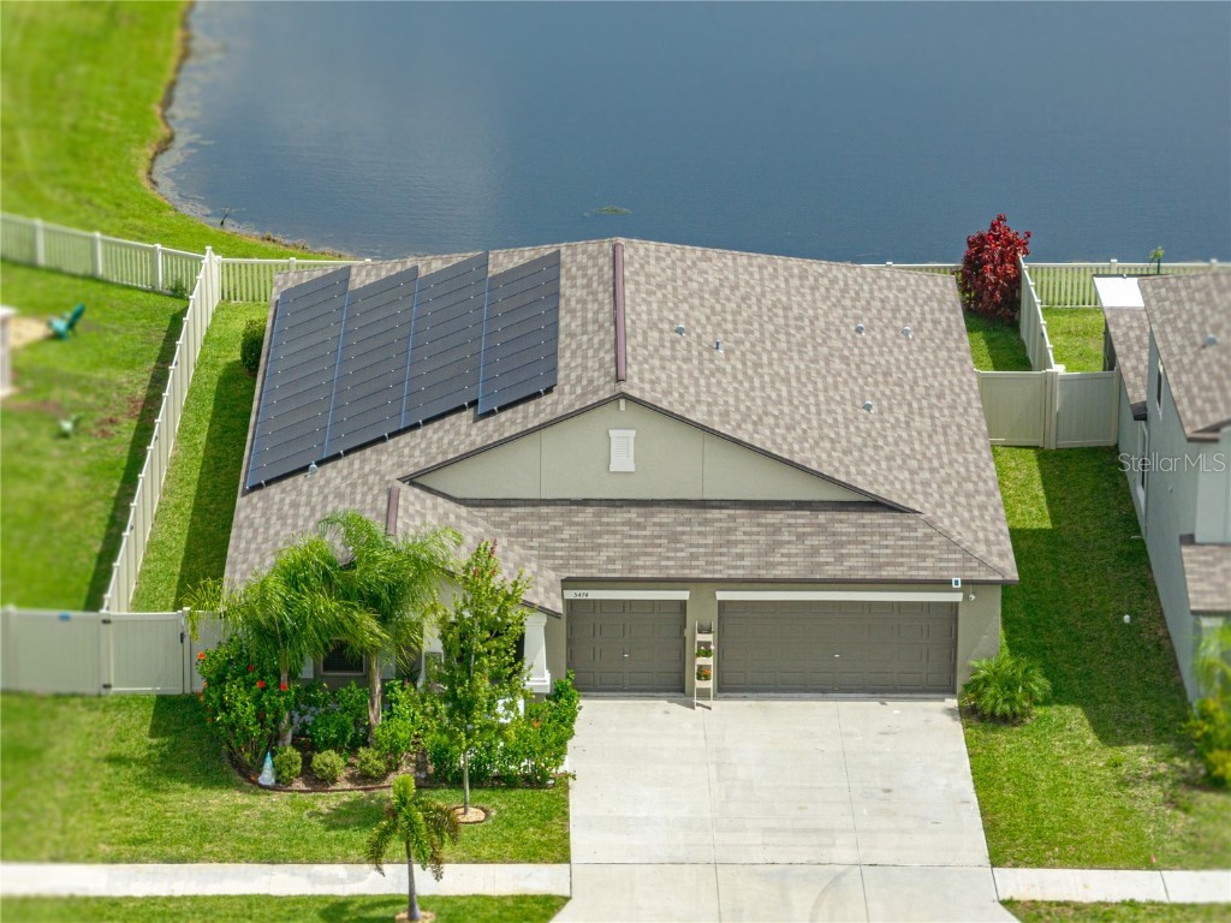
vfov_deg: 9.2
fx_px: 5725
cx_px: 616
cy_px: 462
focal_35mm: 161
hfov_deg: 12.3
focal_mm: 29.85
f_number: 4.4
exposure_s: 1/320
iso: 100
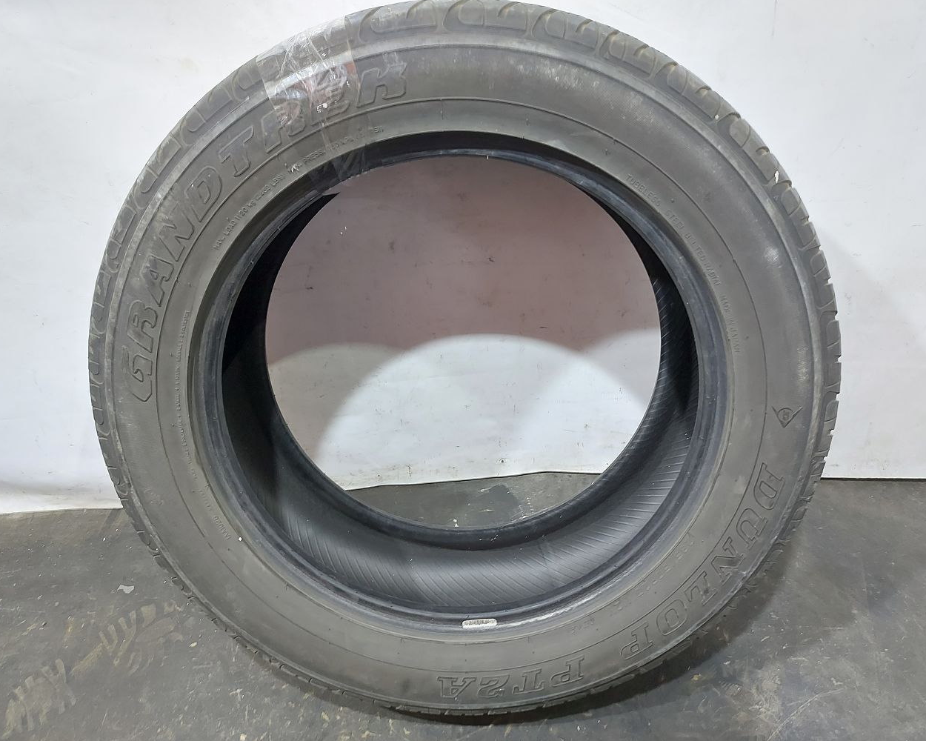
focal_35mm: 26
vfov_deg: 54.9
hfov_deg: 66.0
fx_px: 713
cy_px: 369
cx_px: 446
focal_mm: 5.23
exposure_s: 1/25
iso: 250
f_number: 1.8
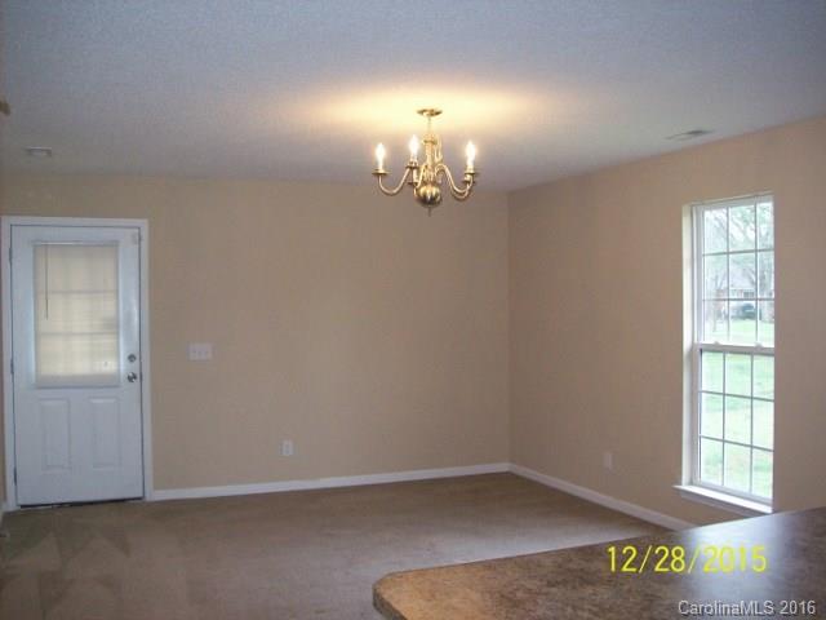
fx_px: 859
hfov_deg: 51.4
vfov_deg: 39.7
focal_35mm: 36
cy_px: 310
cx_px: 413
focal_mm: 6
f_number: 2.7
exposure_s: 1/64
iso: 200
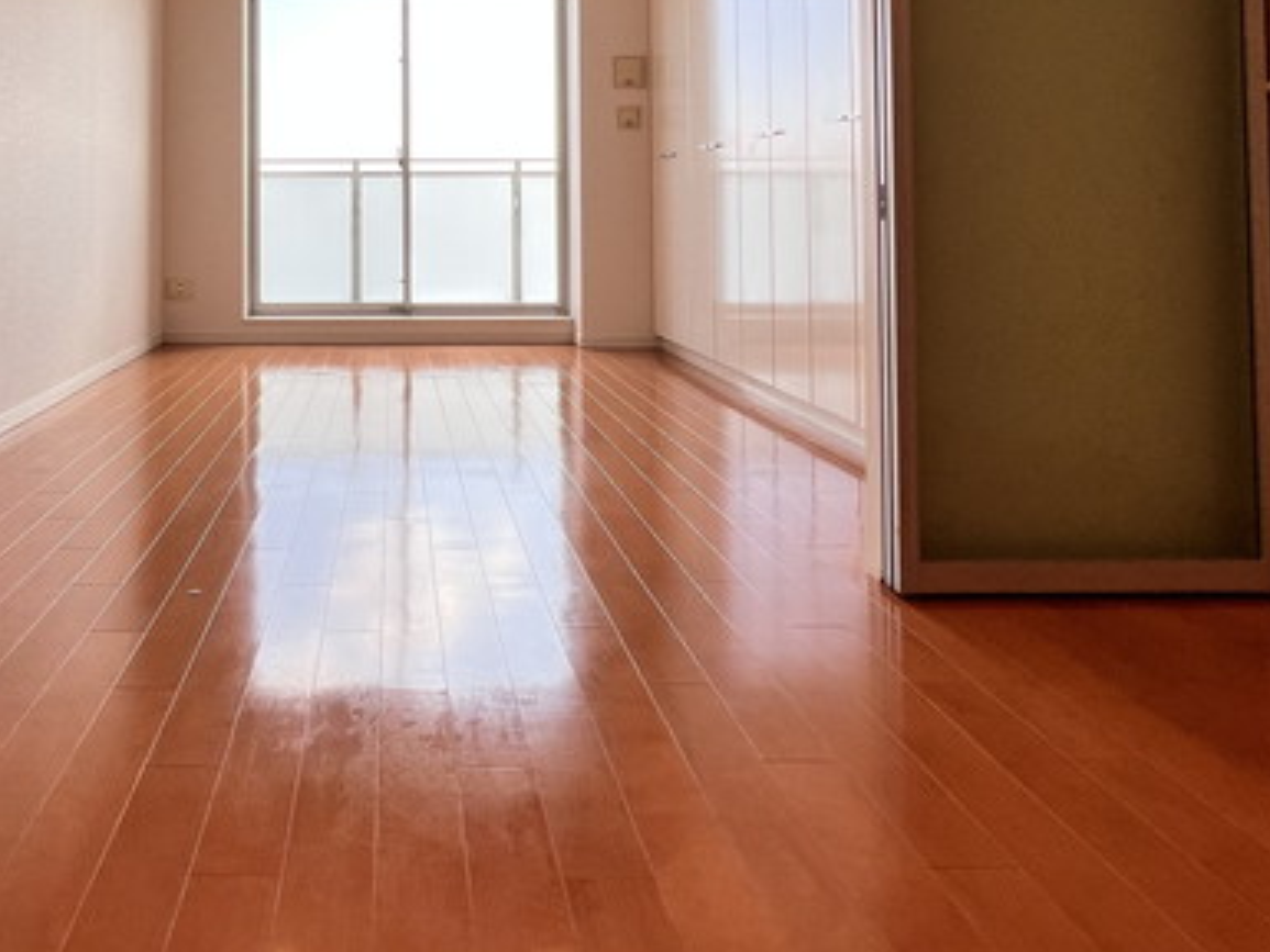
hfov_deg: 63.1
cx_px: 389
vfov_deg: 48.3
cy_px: 181
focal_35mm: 27
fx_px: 991
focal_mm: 1.57
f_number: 1.8
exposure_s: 1/191
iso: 32
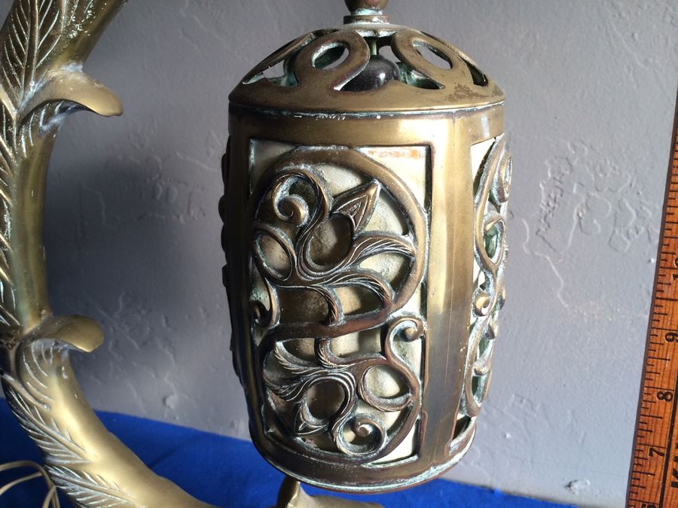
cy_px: 254
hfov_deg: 60.0
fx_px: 588
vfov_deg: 46.8
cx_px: 339
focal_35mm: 30
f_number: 2.2
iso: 40
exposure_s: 1/40
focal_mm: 4.12
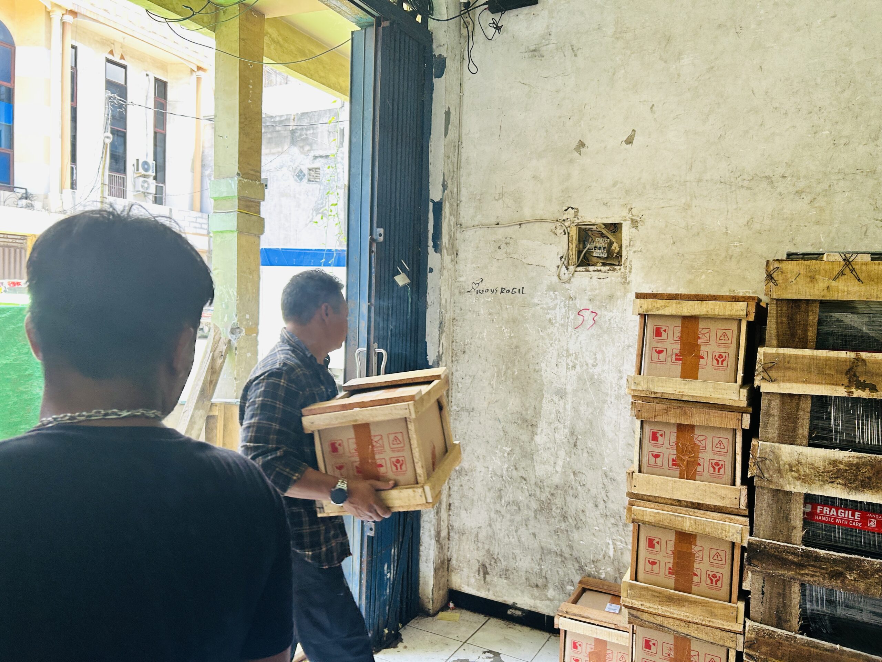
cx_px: 441
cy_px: 331
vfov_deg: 53.1
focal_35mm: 26
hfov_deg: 67.3
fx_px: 662
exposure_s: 1/121
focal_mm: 5.7
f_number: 1.5
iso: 80
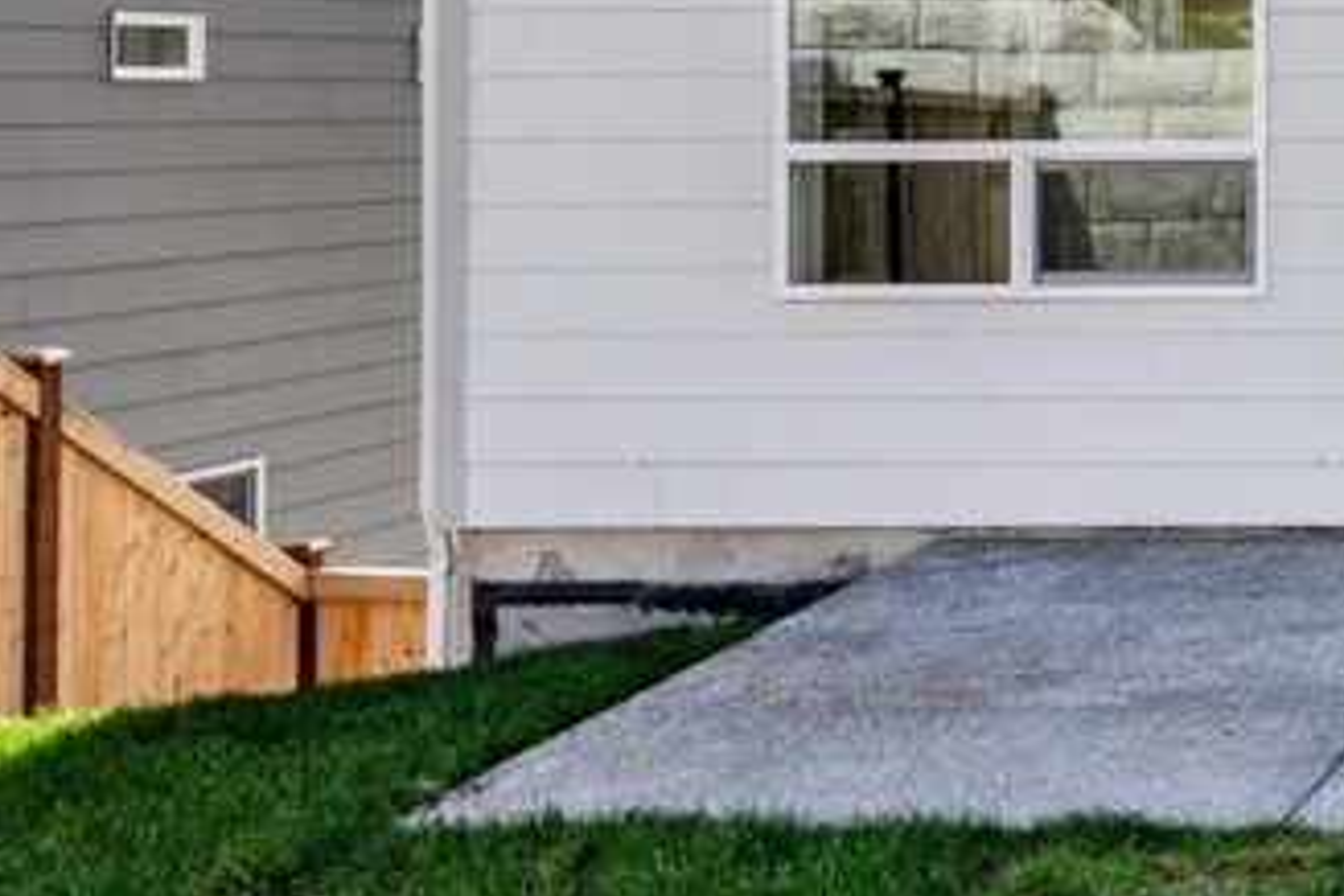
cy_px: -528
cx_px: 1821
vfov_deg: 19.2
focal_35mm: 60
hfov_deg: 27.1
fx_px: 2240
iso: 80
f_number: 7.1
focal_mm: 14
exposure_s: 1/125
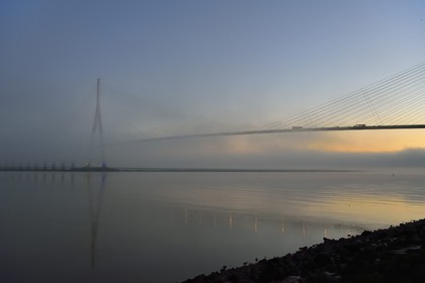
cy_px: 142
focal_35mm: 36
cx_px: 212
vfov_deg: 36.9
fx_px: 425
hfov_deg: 53.1
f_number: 5.6
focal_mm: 36
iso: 800
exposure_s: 1/50
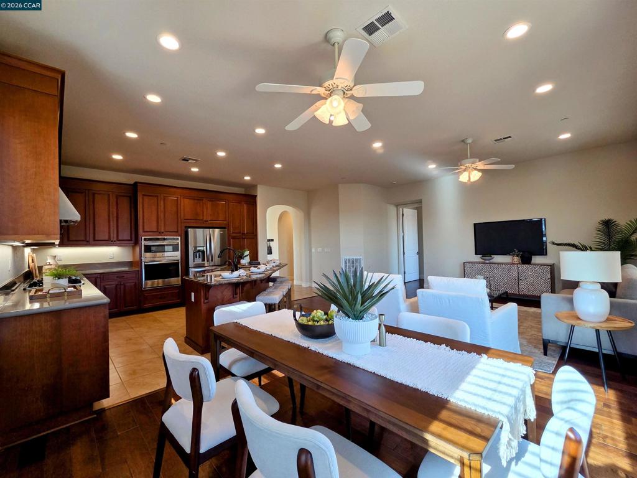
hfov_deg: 106.2
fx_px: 239
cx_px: 318
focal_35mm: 13
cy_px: 239
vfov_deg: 89.9
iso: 100
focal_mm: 2.2
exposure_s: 1/120
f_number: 2.2
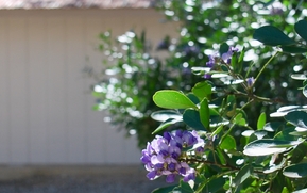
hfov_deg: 21.1
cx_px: 195
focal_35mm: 98
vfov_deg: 13.3
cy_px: 141
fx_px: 821
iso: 100
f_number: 5.6
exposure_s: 1/125
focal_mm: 29
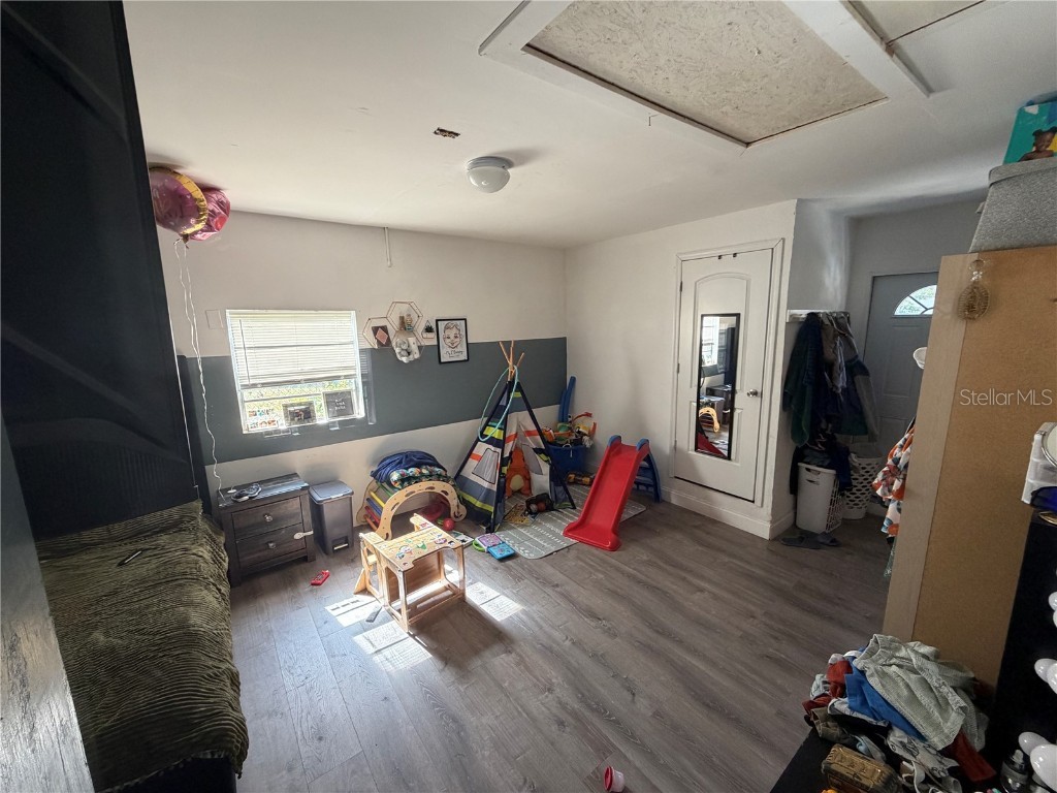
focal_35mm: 14
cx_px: 528
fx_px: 427
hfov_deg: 102.1
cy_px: 396
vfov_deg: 85.7
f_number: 2.2
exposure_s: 1/121
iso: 250
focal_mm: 2.22
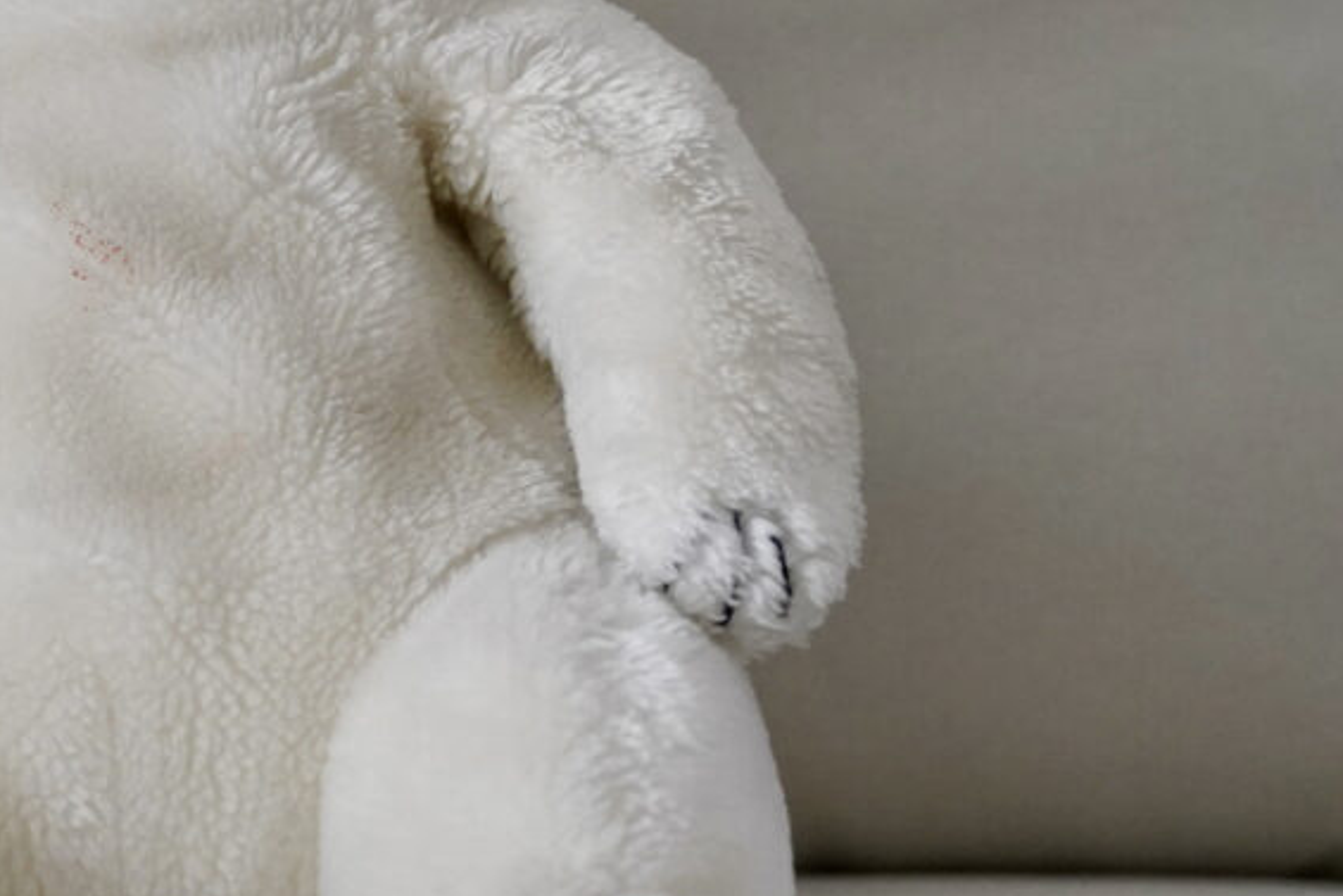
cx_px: -159
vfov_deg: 8.0
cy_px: -72
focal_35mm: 170
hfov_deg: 11.9
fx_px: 6343
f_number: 2.8
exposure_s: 1/80
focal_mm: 48
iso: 2500
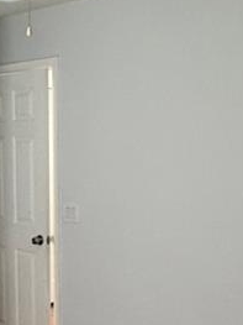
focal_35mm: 64
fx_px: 600
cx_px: -12
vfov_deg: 30.0
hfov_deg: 21.9
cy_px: 219
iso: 640
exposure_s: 1/60
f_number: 2.2
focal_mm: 2.22
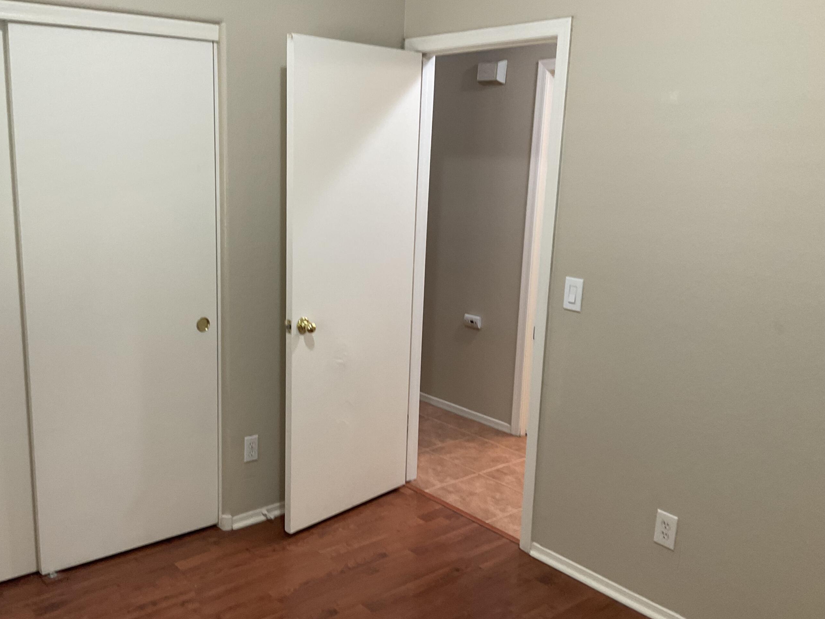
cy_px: 321
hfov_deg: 53.7
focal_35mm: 34
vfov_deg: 41.8
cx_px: 343
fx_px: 810
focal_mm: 3
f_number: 1.8
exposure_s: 1/60
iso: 64
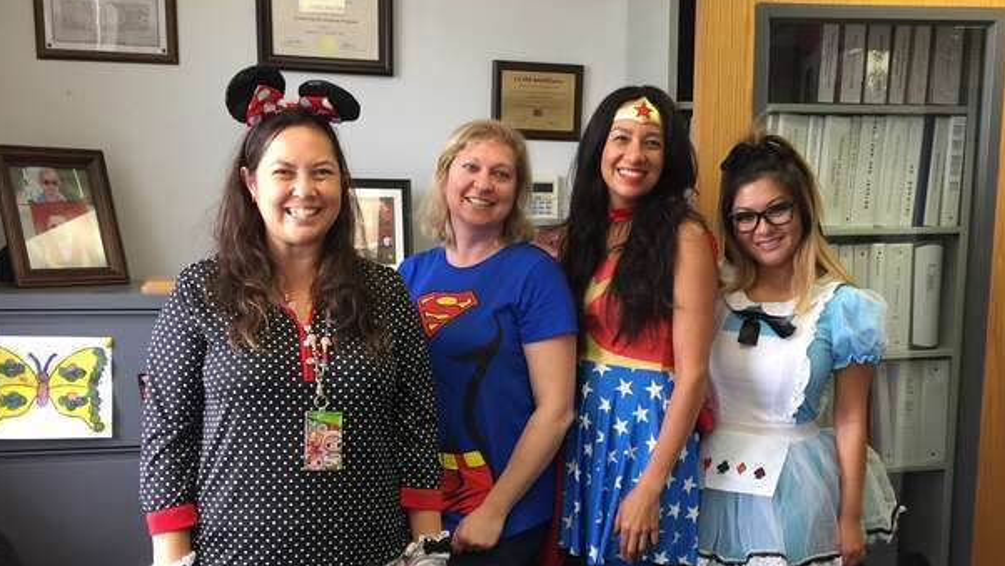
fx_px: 1120
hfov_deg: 48.3
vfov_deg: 28.1
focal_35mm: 42
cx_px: 526
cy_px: 402
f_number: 2.2
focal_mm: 4.15
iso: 32
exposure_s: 1/30
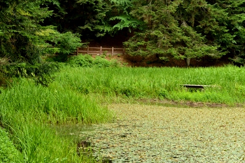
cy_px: 74
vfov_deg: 13.8
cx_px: 119
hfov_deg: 20.5
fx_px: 678
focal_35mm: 100
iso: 200
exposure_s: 1/10
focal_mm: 55
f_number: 16
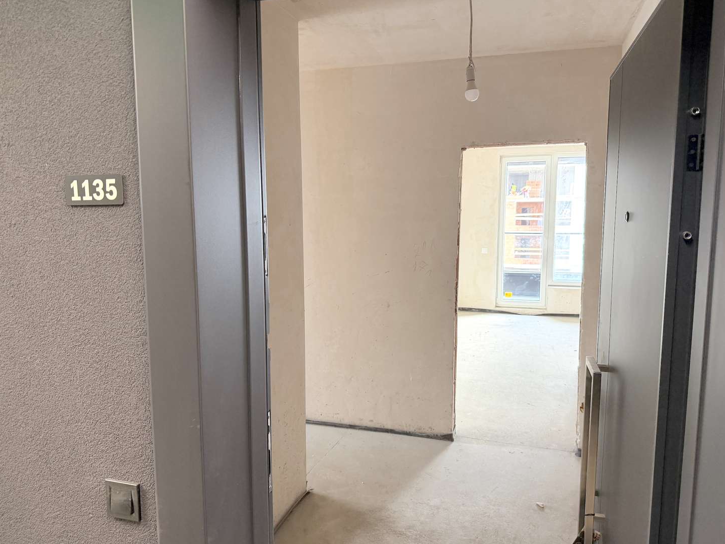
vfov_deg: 54.9
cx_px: 376
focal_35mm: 25
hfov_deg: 69.4
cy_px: 281
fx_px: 524
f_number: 1.78
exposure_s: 1/50
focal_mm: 6.76
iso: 250
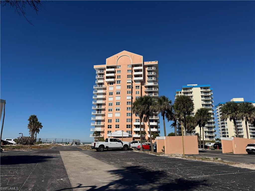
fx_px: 177
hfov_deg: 71.6
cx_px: 128
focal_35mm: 24
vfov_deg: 56.8
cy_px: 96
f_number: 1.78
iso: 80
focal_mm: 6.76
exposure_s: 1/10417
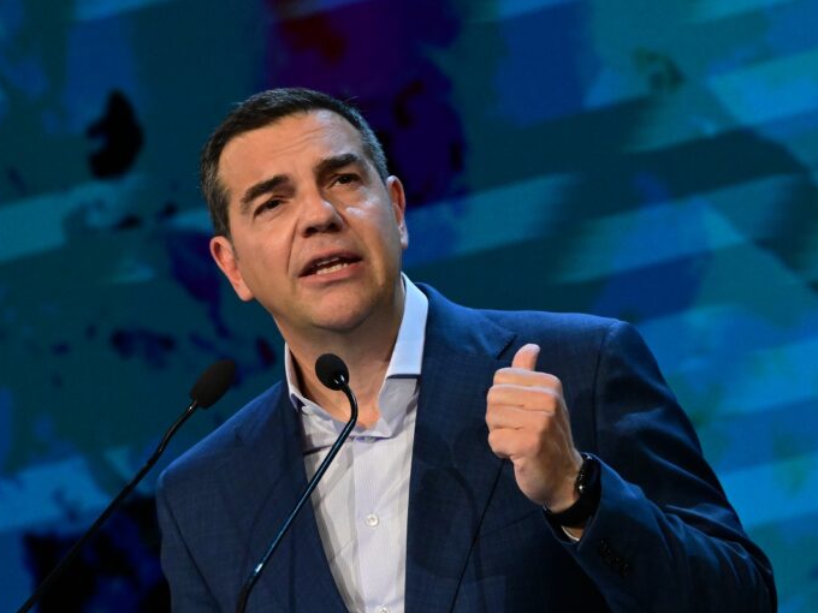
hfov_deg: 6.1
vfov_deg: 4.6
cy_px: 306
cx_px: 427
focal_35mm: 326
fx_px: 7704
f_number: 7.1
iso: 8000
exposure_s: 1/800
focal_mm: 200
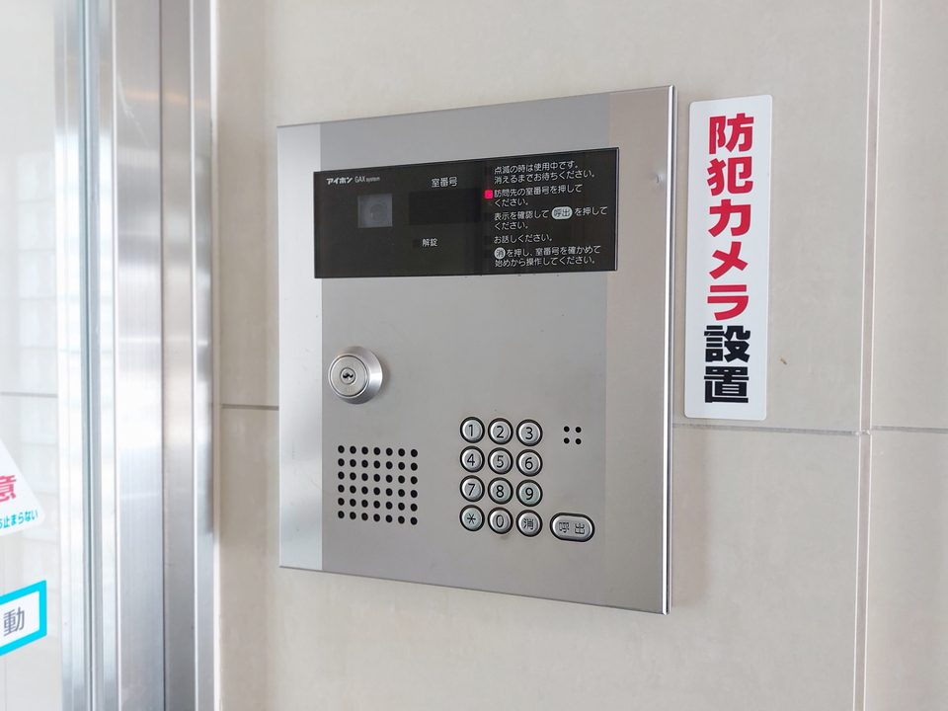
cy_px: 356
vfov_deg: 56.8
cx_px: 474
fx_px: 657
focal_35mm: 24
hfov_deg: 71.6
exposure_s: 1/24
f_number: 1.8
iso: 200
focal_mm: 5.23
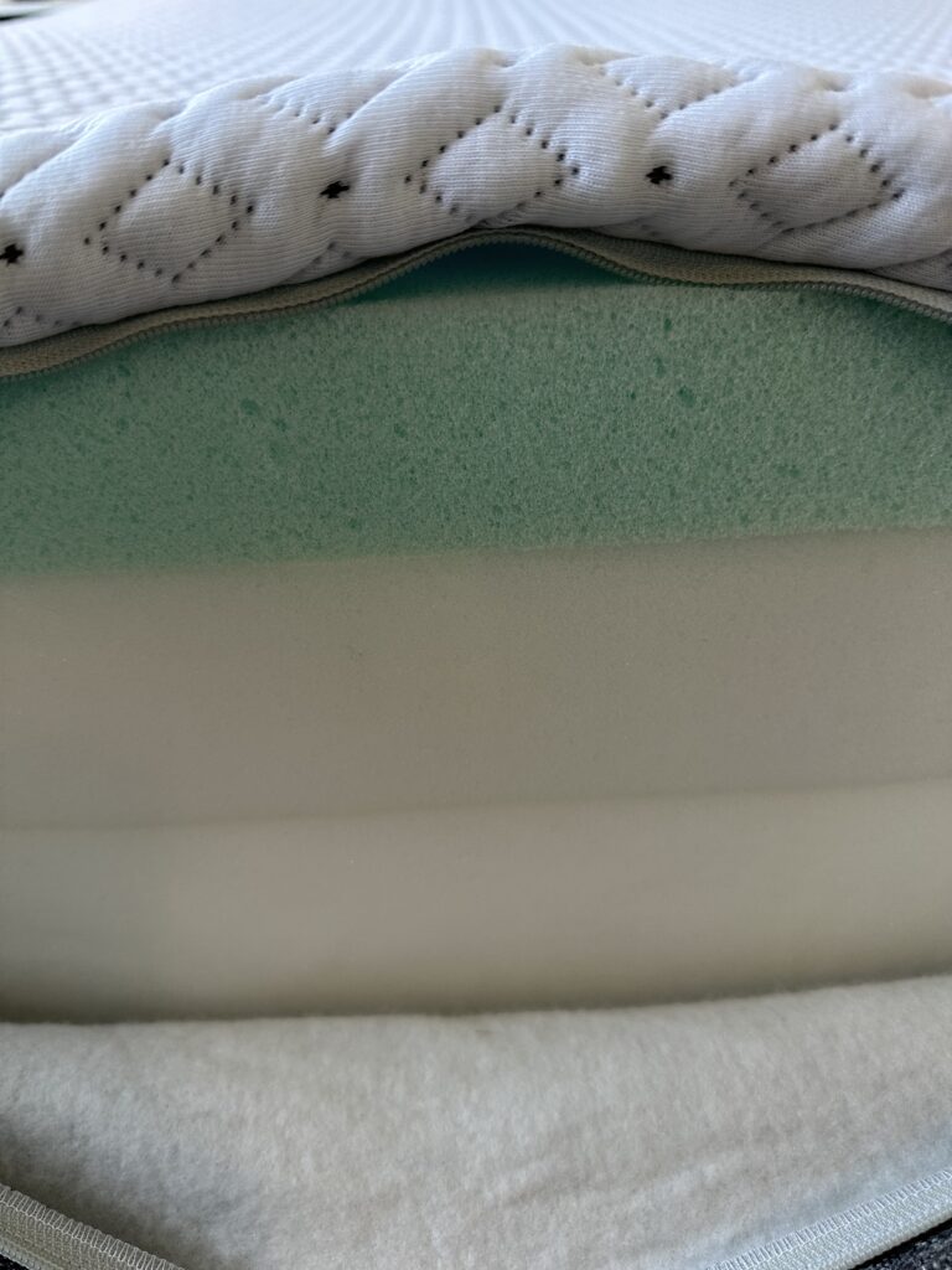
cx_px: 476
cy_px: 635
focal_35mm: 24
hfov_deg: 56.8
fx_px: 880
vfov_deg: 71.6
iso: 125
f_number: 1.78
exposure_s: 1/111
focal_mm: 6.86
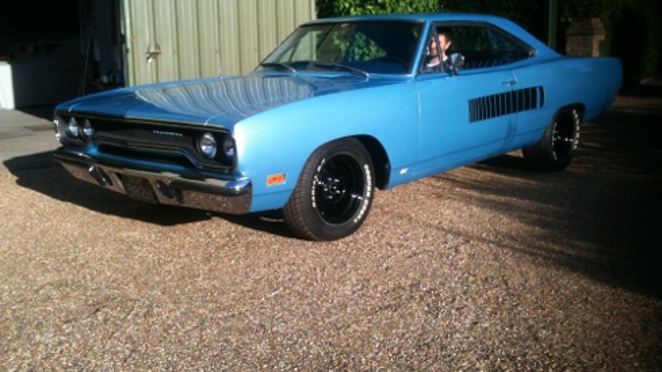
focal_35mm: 39
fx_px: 685
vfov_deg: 30.4
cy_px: 163
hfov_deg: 51.6
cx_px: 326
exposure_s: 1/596
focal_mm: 3.85
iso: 64
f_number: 2.8
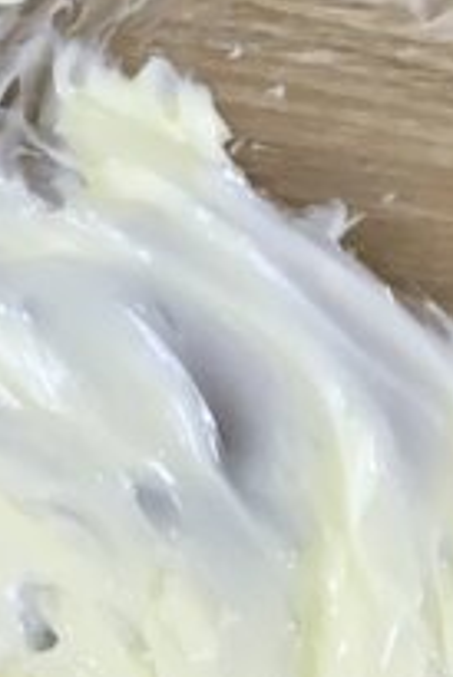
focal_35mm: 157
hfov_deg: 8.7
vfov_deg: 12.5
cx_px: -83
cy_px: 956
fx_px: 2958
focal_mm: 4.15
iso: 32
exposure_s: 1/30
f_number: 2.2
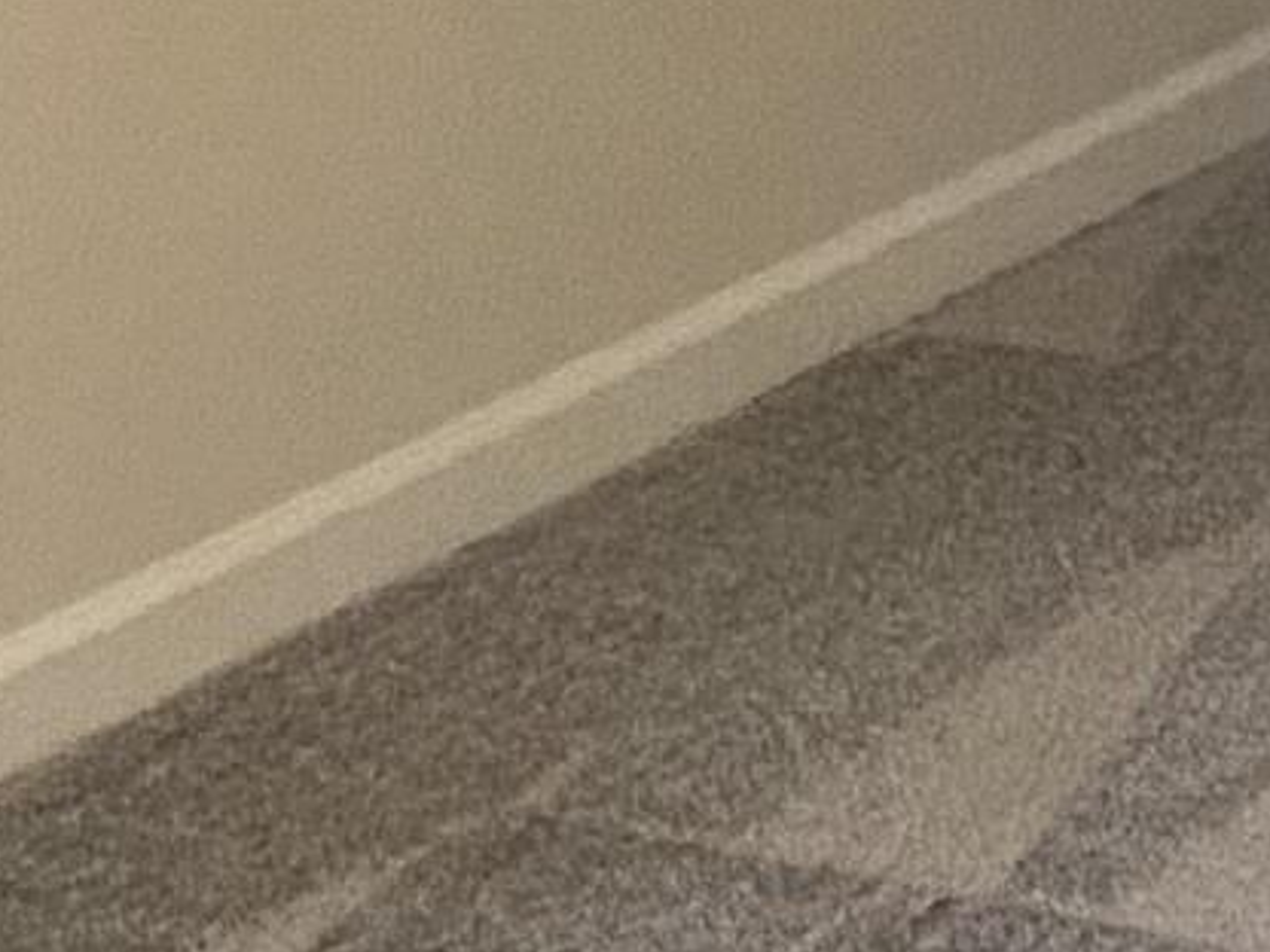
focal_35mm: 192
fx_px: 7044
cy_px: -653
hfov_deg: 10.0
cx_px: 1786
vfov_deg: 7.5
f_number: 1.8
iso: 320
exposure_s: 1/60
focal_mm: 4.25
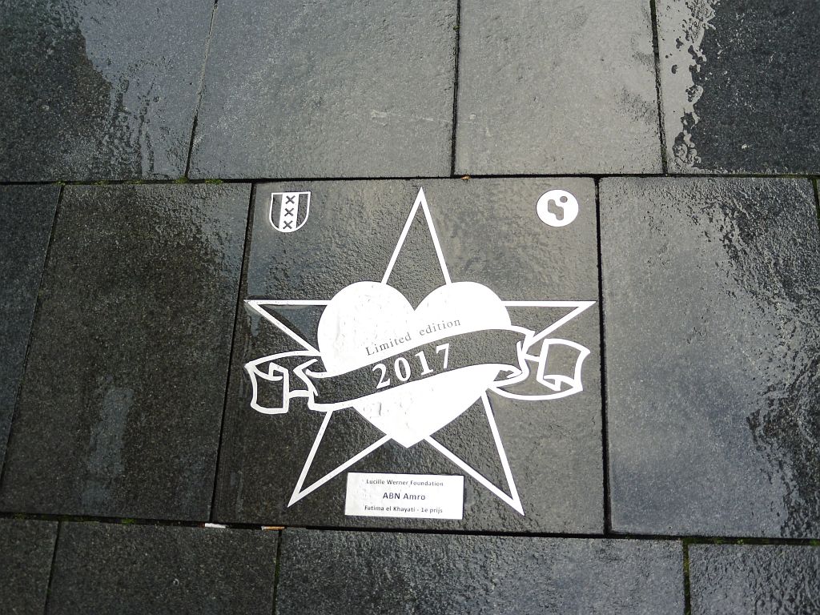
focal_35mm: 39
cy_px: 308
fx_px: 924
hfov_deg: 47.9
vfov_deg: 36.8
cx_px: 410
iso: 100
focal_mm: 6.9
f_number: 3.9
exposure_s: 1/80
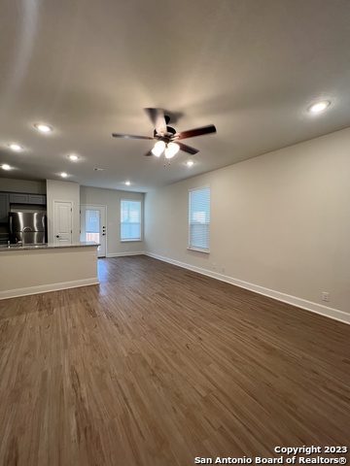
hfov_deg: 89.9
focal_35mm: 13
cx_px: 175
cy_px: 233
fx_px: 175
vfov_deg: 106.2
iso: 160
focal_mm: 1.57
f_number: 1.8
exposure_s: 1/120
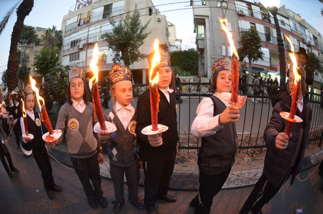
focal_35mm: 16
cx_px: 162
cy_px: 107
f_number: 4
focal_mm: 10.5
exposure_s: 1/60
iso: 1250
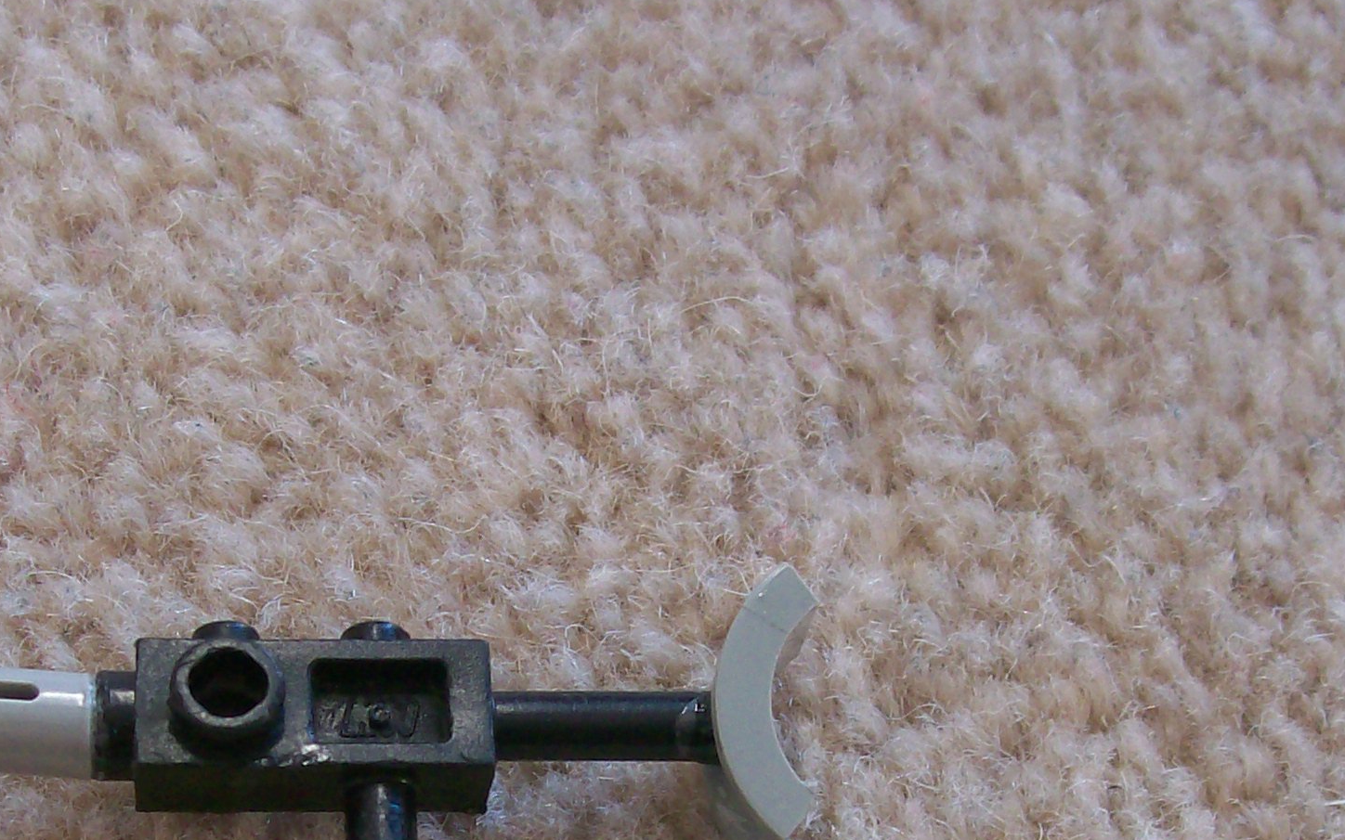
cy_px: 817
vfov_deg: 17.0
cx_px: 485
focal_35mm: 75
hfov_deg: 27.4
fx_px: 2749
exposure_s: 1/32.6
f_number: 2.7
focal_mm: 6
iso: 80
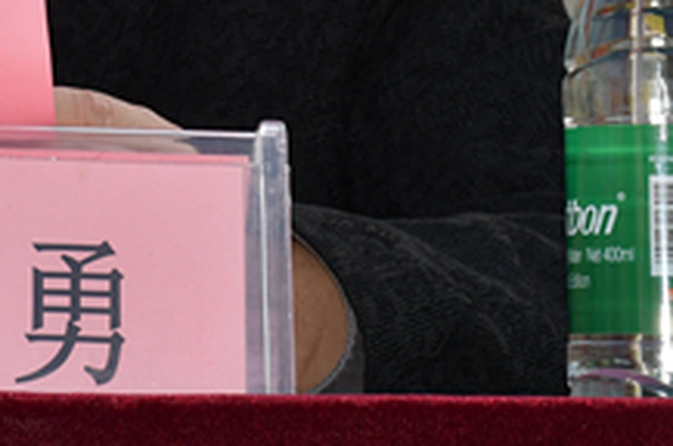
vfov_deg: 4.1
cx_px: -81
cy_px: -132
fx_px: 6197
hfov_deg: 6.2
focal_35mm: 332
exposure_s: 1/250
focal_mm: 60
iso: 100
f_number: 9
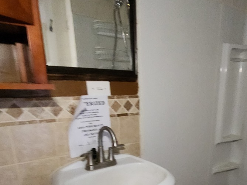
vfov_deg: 46.3
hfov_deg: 61.9
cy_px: 155
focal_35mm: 28
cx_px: 165
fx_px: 200
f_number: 2.2
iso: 800
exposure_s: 1/24
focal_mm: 2.2
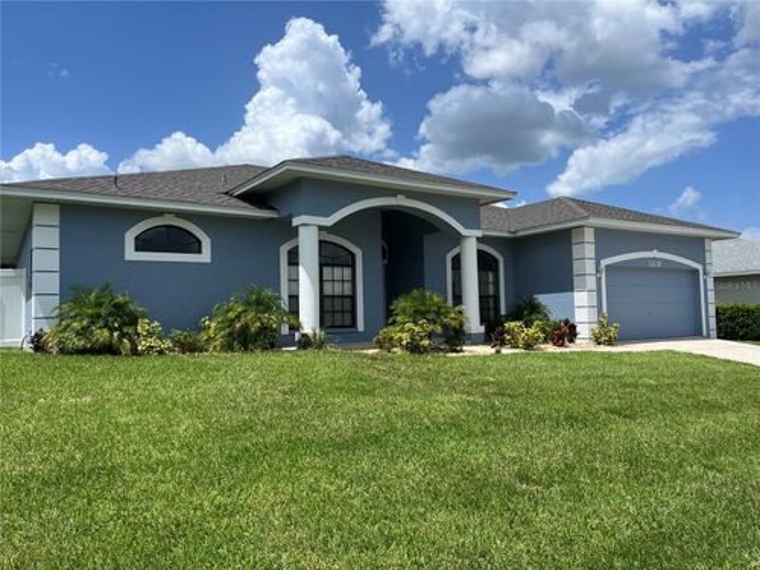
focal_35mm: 26
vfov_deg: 53.1
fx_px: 571
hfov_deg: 67.3
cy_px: 285
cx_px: 380
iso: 50
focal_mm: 5.1
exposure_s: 1/4484
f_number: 1.6
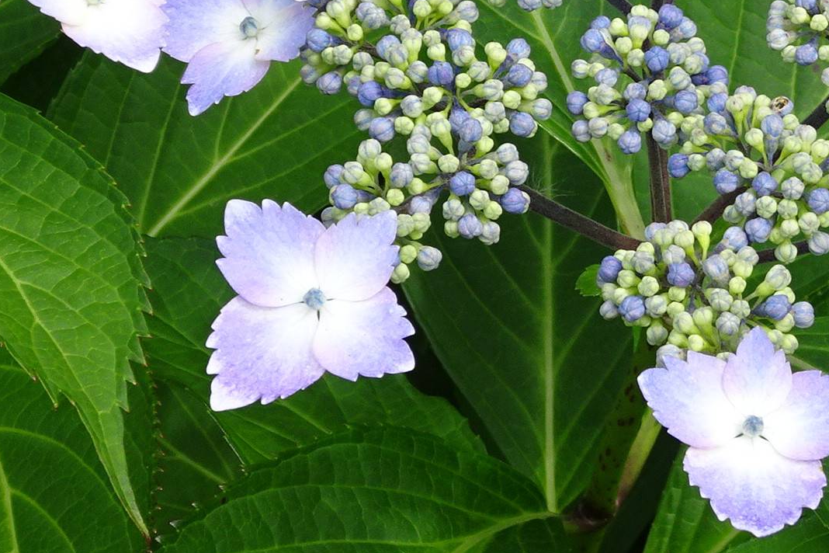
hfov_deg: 10.2
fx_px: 4651
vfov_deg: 6.8
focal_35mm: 202
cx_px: 617
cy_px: 99
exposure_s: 1/250
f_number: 5
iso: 80
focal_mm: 13.7
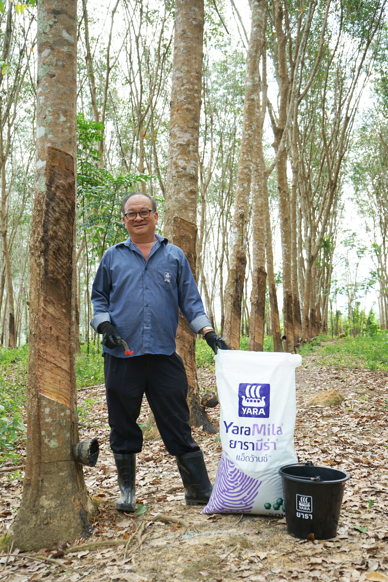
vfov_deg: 44.5
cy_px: 291
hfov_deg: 30.5
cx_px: 194
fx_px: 711
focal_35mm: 44
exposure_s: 1/60
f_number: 6.3
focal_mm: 44
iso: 125
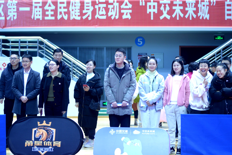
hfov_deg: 25.4
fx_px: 516
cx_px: 116
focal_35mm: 80
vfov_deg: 17.1
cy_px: 78
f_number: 2.8
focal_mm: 80
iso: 1600
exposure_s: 1/160
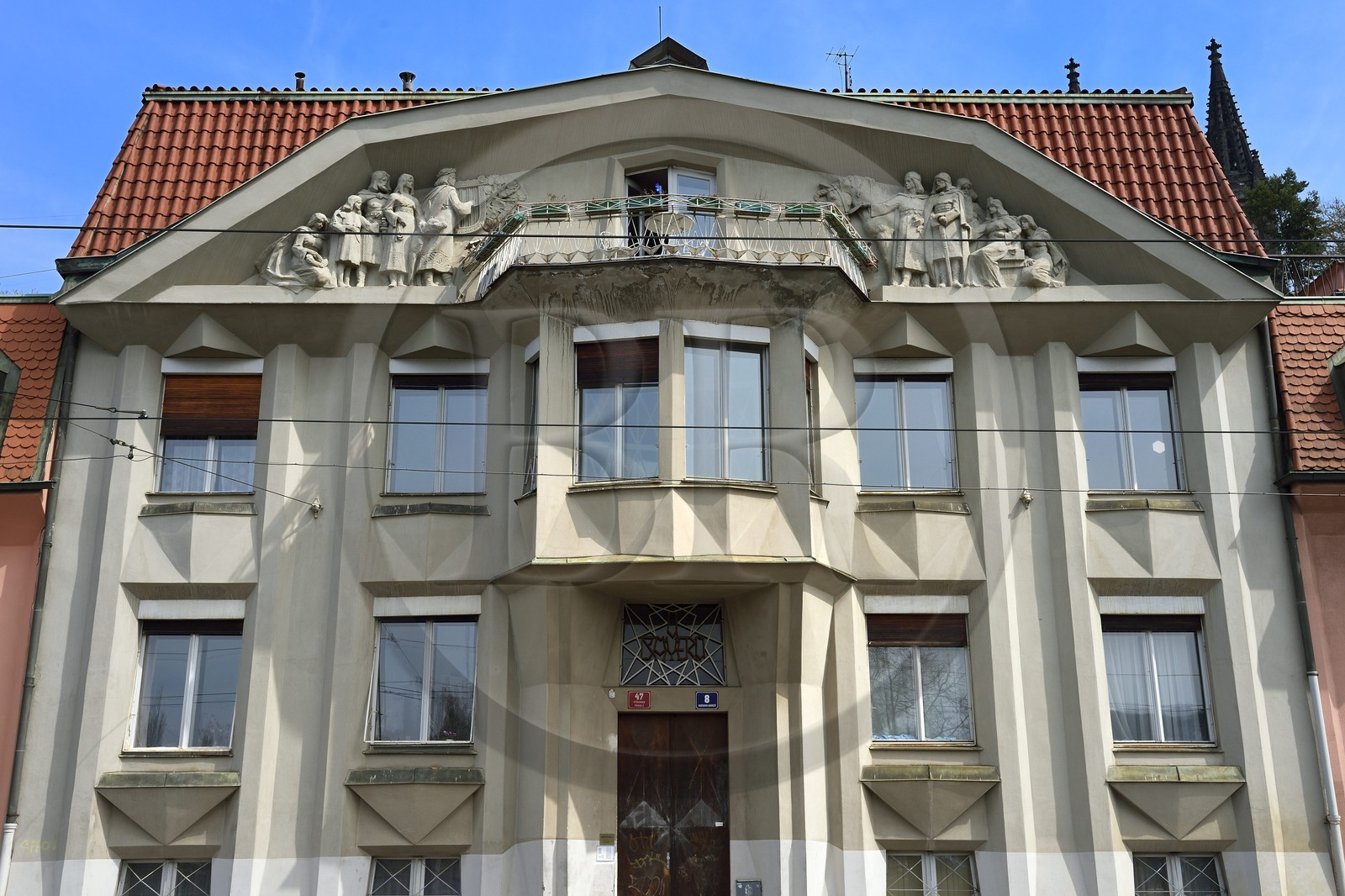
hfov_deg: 53.1
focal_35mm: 36
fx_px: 1345
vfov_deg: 36.9
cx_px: 672
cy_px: 448
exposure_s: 1/250
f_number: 10
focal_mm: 36
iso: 200
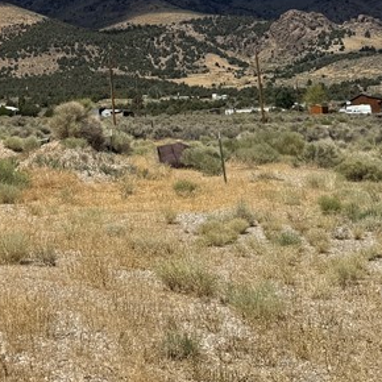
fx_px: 936
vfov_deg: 22.6
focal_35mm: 75
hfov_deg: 21.1
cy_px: 49
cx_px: -104
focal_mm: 6.76
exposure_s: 1/7092
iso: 80
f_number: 1.78
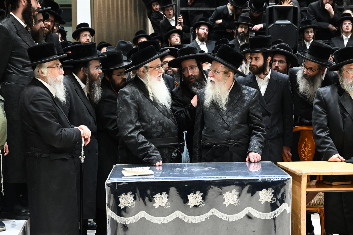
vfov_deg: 19.5
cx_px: 176
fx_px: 686
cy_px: 118
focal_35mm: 70
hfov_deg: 28.8
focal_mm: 70
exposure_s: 1/100
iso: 5000
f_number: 5.6
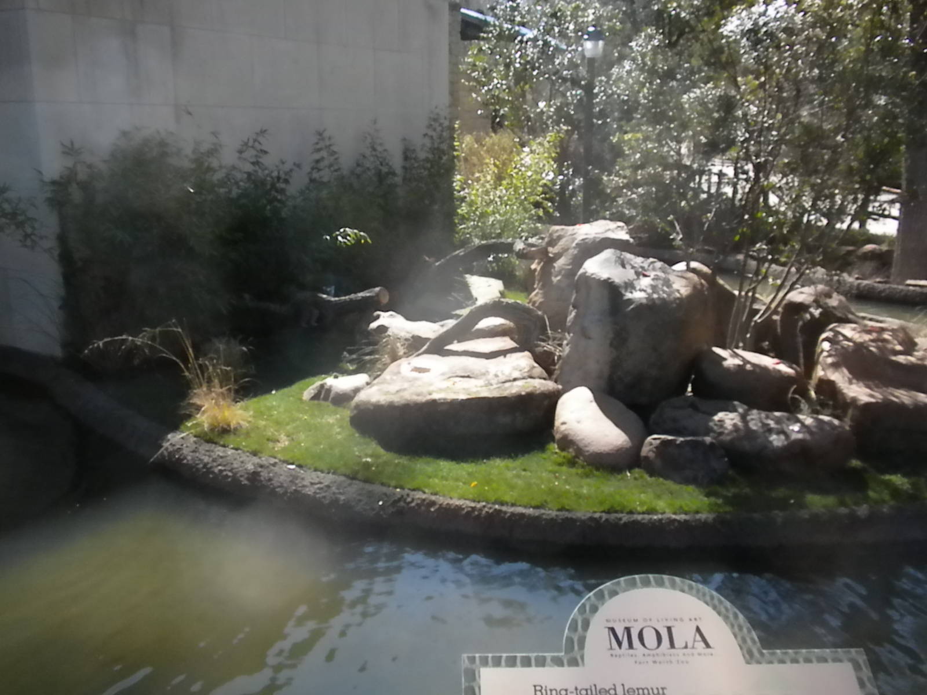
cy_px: 348
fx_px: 991
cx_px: 464
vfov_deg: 38.7
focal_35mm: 37
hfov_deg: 50.1
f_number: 10
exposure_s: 1/270
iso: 640
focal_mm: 6.6
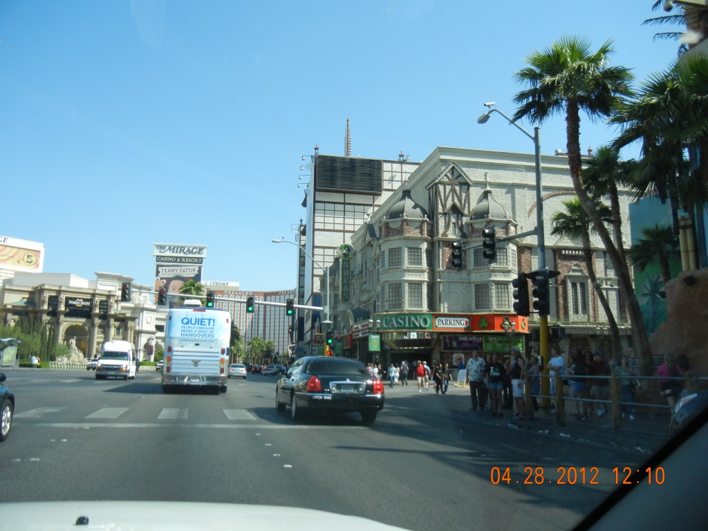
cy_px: 266
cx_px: 354
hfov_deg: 60.0
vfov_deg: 46.8
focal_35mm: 30
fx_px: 614
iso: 160
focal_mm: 5.4
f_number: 3.5
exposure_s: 1/772
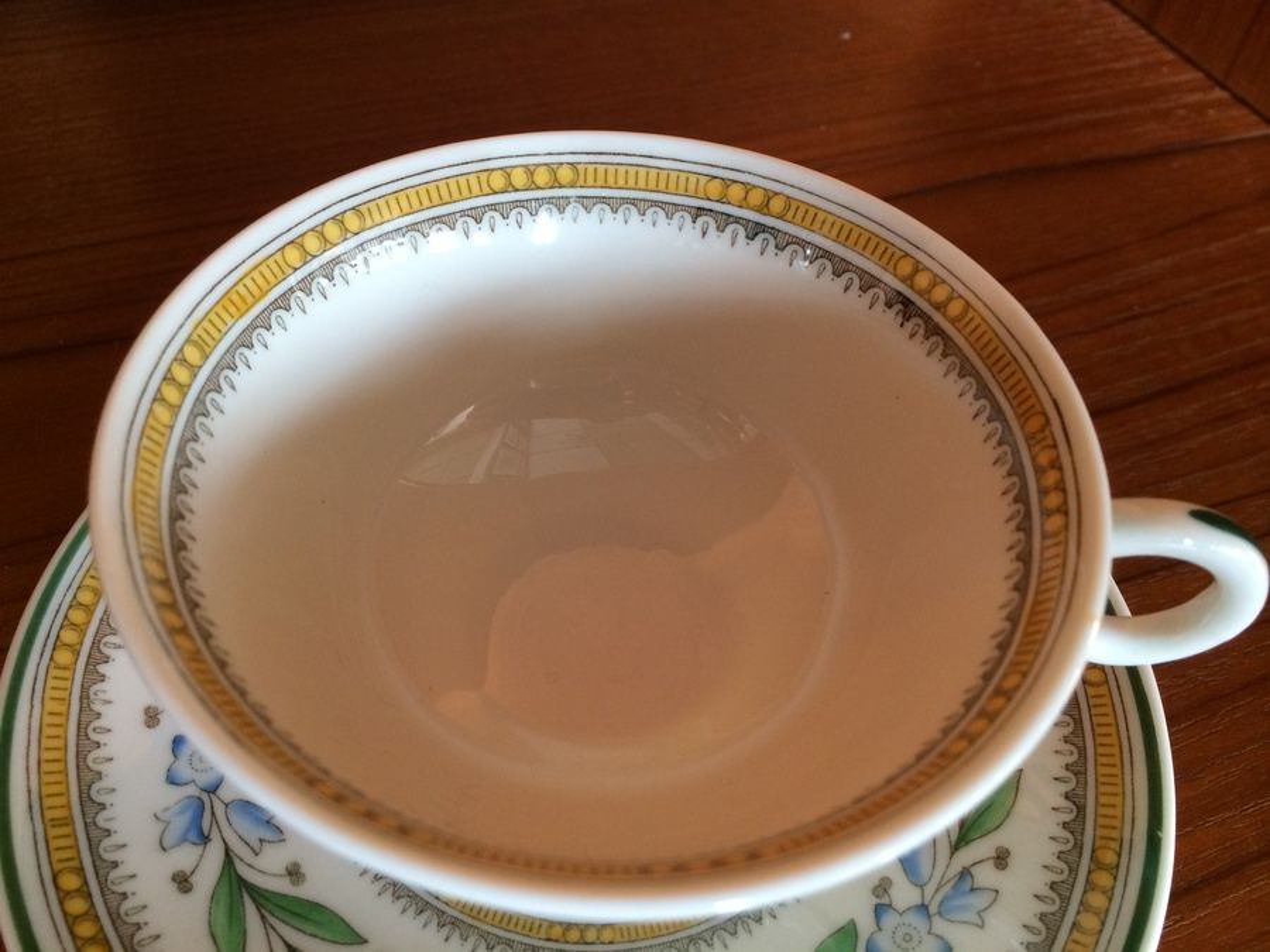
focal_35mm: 30
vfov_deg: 46.8
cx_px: 635
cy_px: 476
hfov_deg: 60.0
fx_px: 1101
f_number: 2.2
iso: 160
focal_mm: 4.12
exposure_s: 1/30
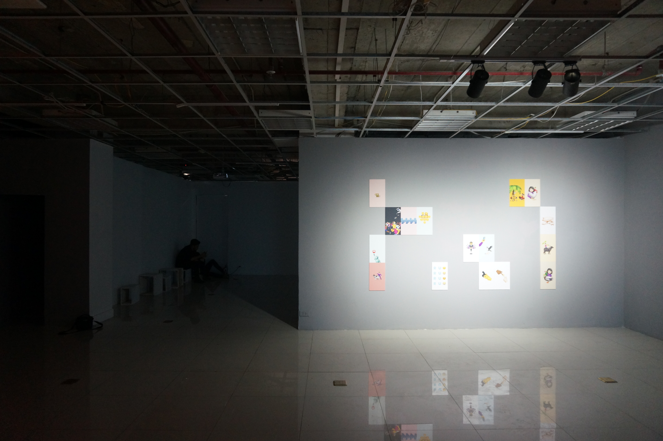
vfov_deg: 53.0
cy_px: 220
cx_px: 332
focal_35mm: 24
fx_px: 442
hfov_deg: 73.8
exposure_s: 1/80
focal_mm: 16
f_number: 4
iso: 1600
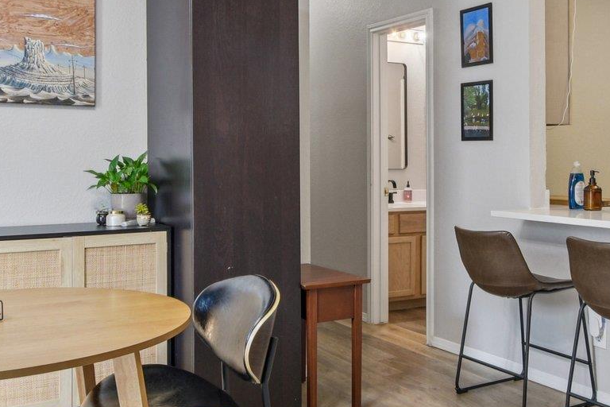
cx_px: 363
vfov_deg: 33.1
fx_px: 678
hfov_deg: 48.2
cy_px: 130
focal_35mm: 40
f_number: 8
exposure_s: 1/8
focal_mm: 10
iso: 400
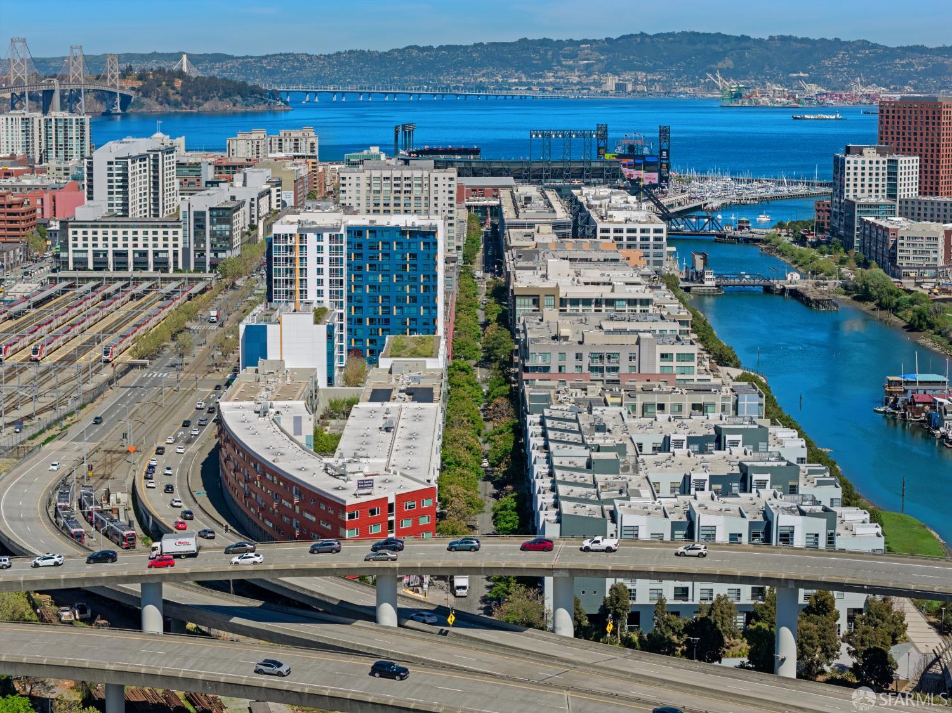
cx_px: 476
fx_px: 1925
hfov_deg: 27.8
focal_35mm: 70
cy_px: 356
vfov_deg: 21.0
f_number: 2.8
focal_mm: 19.4
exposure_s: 1/2000
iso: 125
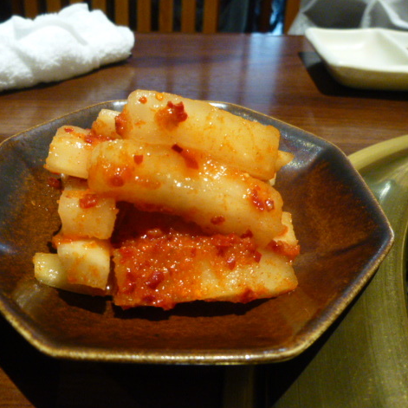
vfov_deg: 54.0
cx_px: 161
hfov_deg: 53.6
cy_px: 204
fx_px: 400
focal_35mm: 30
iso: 800
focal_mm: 4.5
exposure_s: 1/50
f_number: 3.1
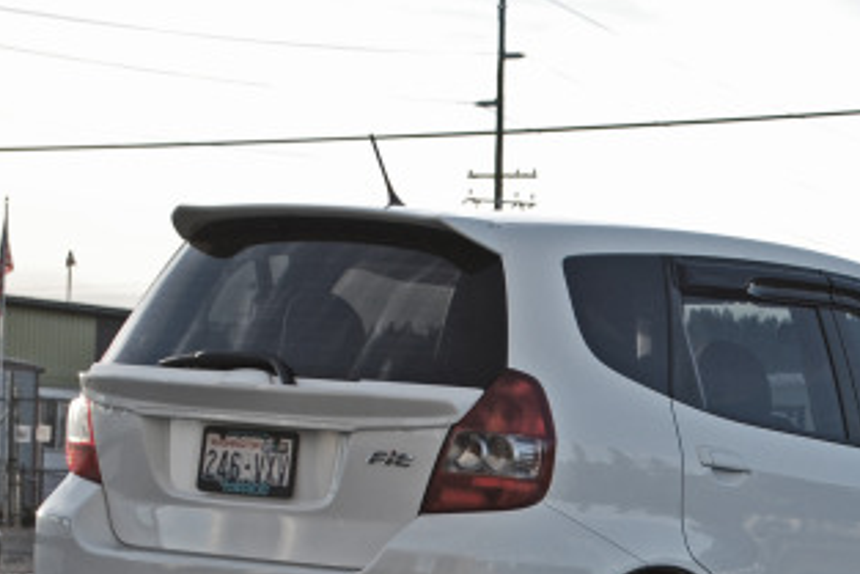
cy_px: 726
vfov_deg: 14.3
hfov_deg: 20.8
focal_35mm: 92
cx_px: 1002
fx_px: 2199
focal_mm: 24
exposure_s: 1/30
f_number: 4.2
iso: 500
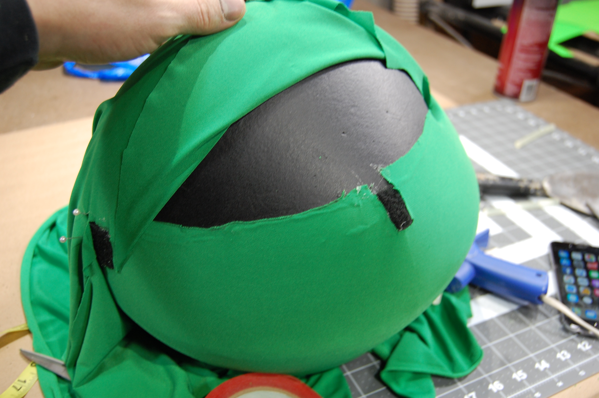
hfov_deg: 55.1
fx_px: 574
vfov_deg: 38.3
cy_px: 199
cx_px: 300
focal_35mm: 34
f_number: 3.8
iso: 400
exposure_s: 1/30
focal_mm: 23
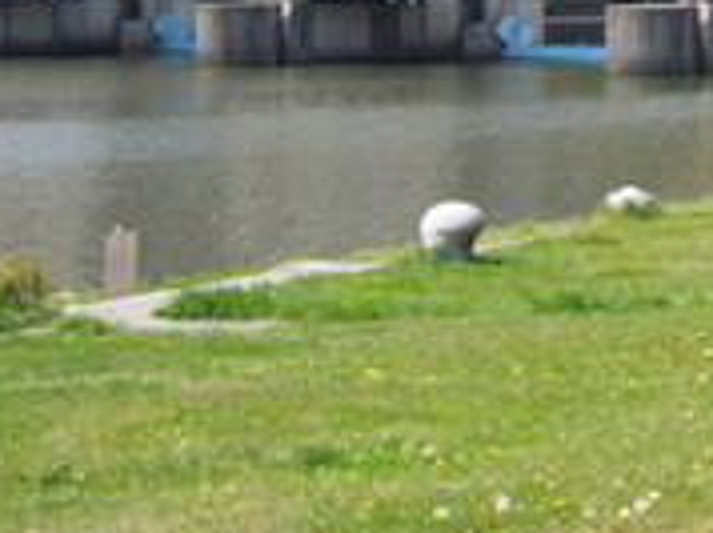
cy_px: -44
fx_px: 3600
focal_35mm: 175
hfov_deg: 11.2
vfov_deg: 8.4
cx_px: 697
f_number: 4.4
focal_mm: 12.5
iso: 100
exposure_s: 1/400
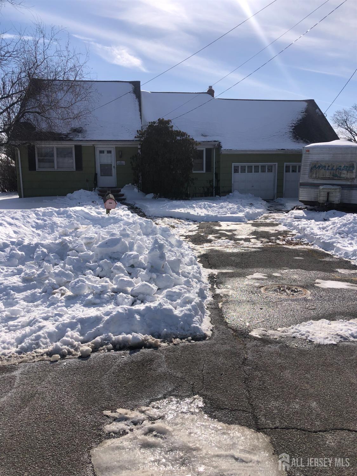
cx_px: 178
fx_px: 385
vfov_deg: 63.4
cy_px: 238
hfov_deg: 49.7
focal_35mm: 28
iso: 25
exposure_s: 1/4878
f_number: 1.8
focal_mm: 3.99
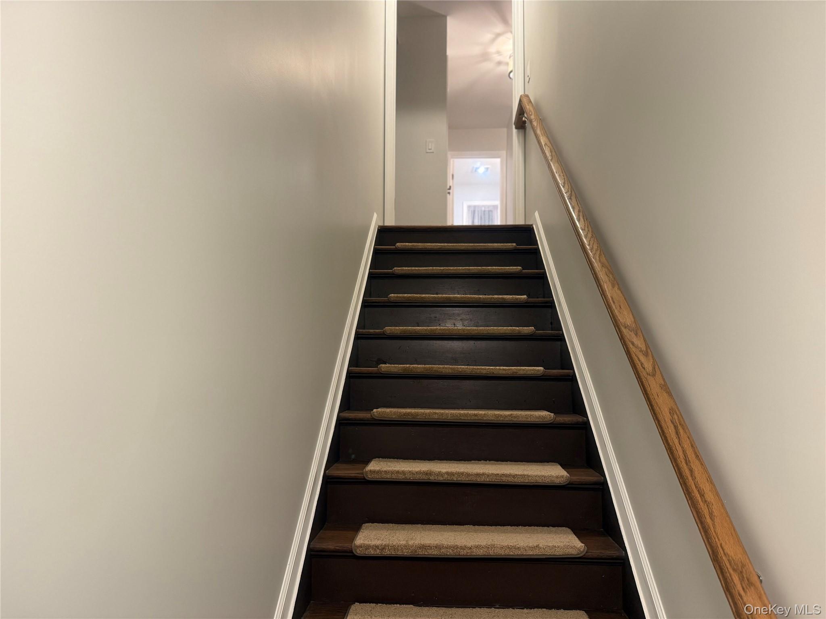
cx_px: 413
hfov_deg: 71.6
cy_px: 310
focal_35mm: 24
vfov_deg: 56.8
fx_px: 573
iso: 160
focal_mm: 6.76
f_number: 1.78
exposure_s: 1/60
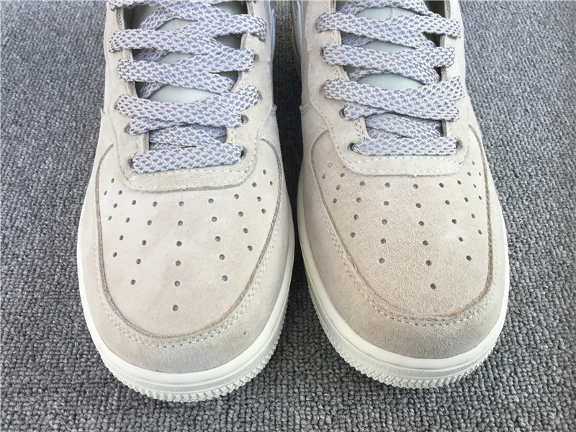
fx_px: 516
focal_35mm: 31
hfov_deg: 58.4
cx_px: 288
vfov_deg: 45.4
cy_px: 216
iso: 25
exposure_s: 1/127
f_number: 2.4
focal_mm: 3.3
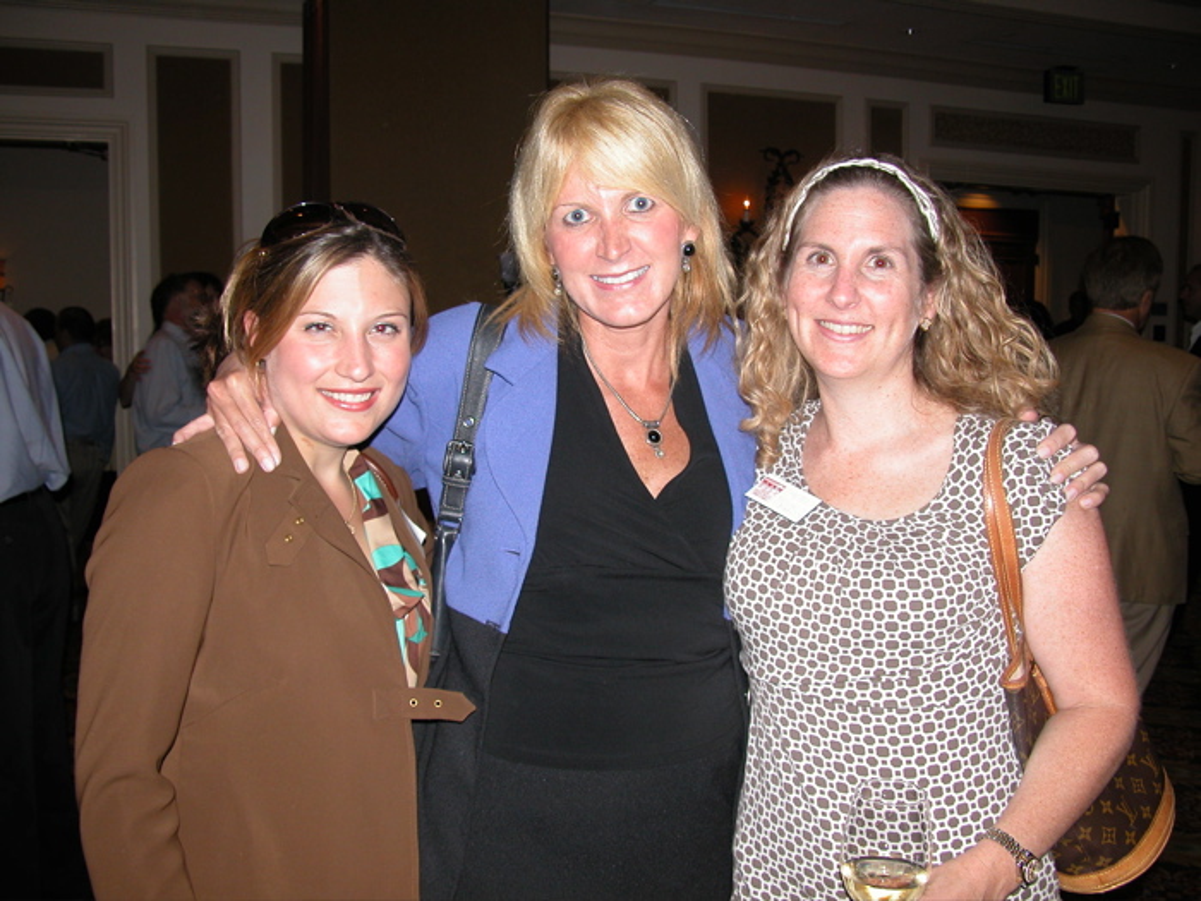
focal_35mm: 35
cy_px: 450
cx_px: 600
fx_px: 1214
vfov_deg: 40.7
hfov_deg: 52.6
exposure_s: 1/60
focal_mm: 8.9
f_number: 2.8
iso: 100
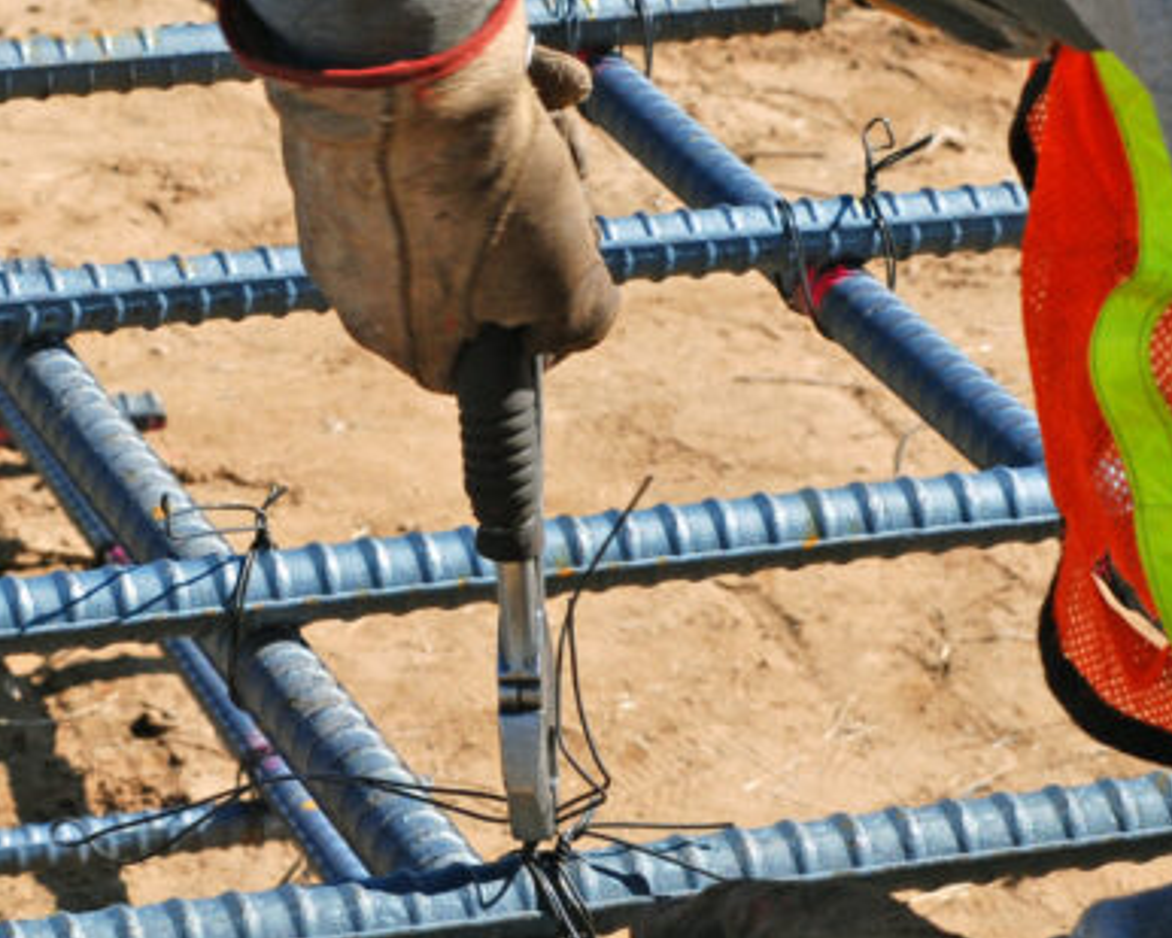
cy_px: 721
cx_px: 288
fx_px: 6488
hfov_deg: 10.3
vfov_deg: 8.3
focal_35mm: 187
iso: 200
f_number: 8
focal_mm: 50
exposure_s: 1/250
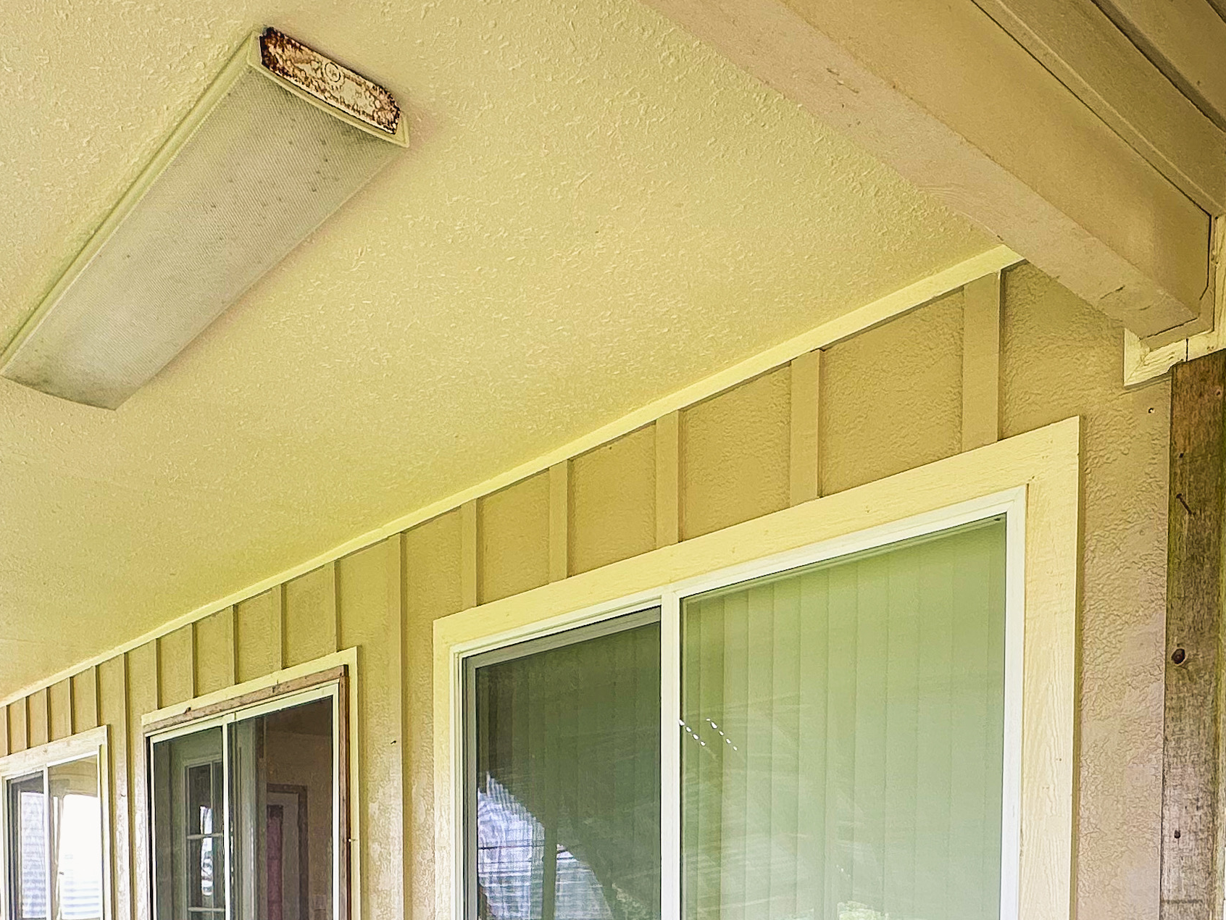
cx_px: 568
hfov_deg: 55.3
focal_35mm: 33
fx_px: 1169
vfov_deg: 37.6
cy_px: 951
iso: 40
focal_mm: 2.22
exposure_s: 1/100
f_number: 2.2
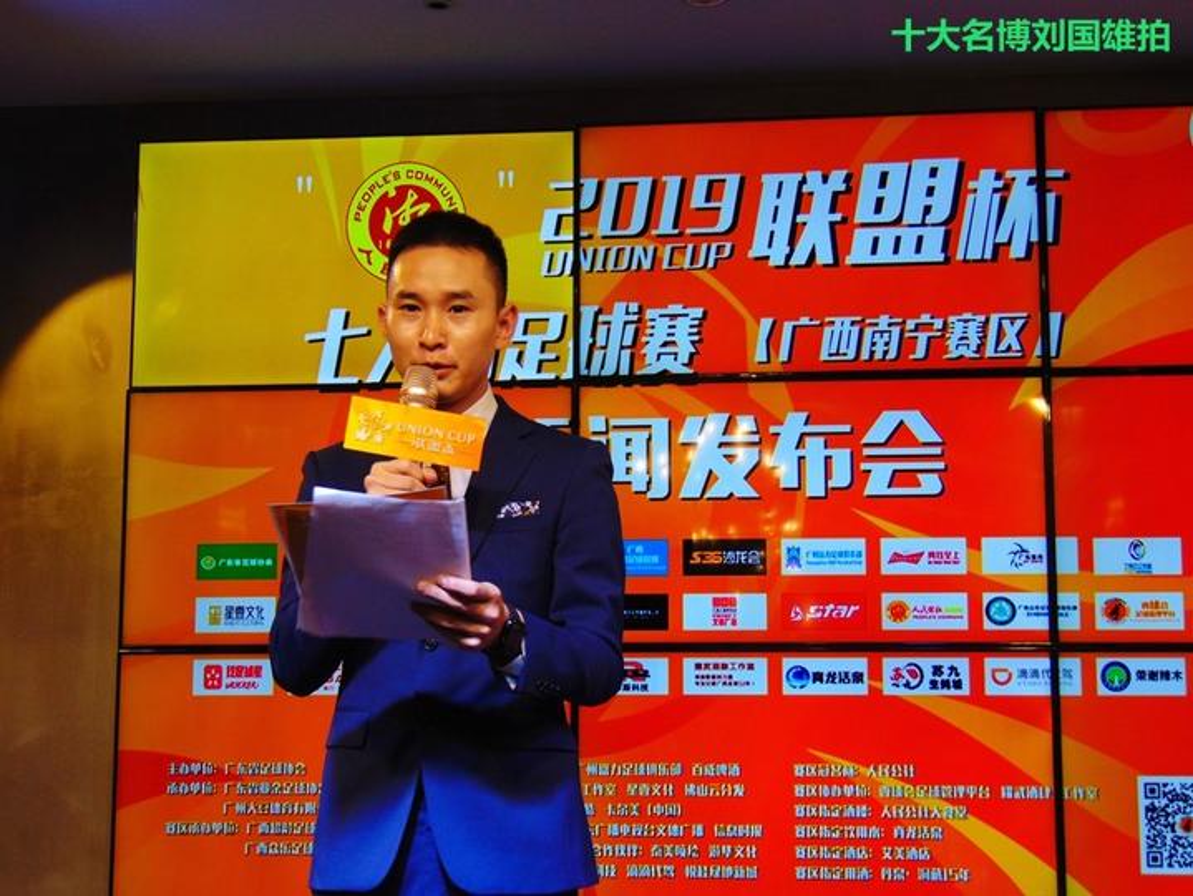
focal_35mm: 60
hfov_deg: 32.2
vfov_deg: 24.4
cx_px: 596
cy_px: 448
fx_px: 2069
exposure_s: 1/30
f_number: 3.6
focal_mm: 10.8
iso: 100
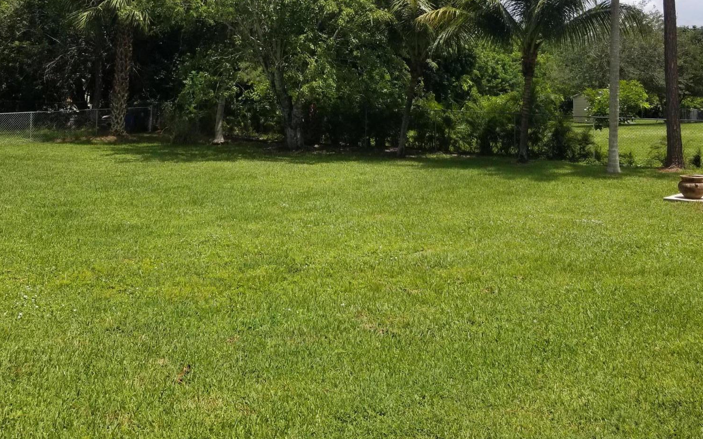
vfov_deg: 32.7
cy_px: 44
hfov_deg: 52.8
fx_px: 709
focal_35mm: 37
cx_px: 351
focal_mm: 4.25
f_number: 1.7
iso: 50
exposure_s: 1/2849
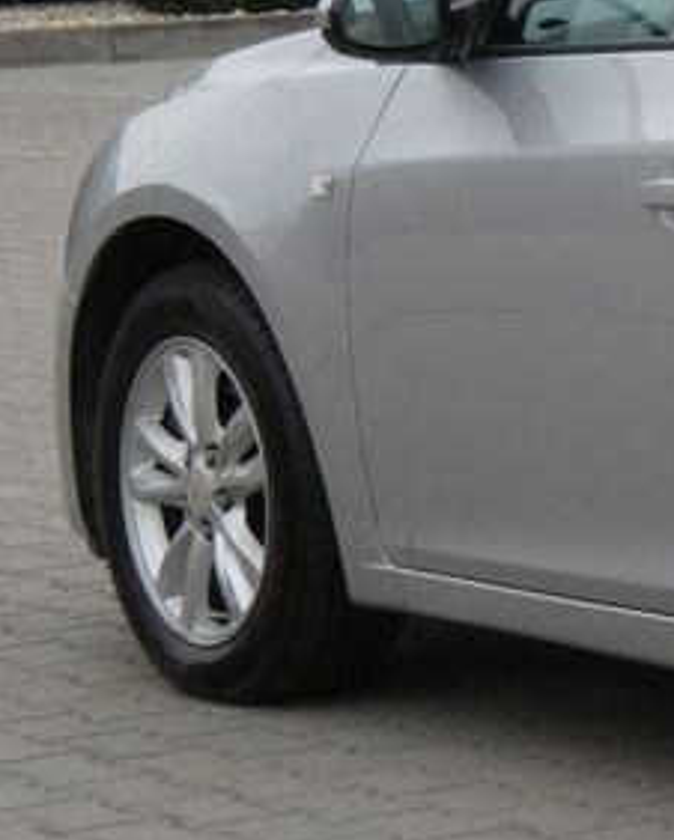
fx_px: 5828
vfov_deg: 8.2
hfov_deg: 6.4
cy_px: 235
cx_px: 1524
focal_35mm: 234
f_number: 5.6
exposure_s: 1/200
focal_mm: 11.9
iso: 80
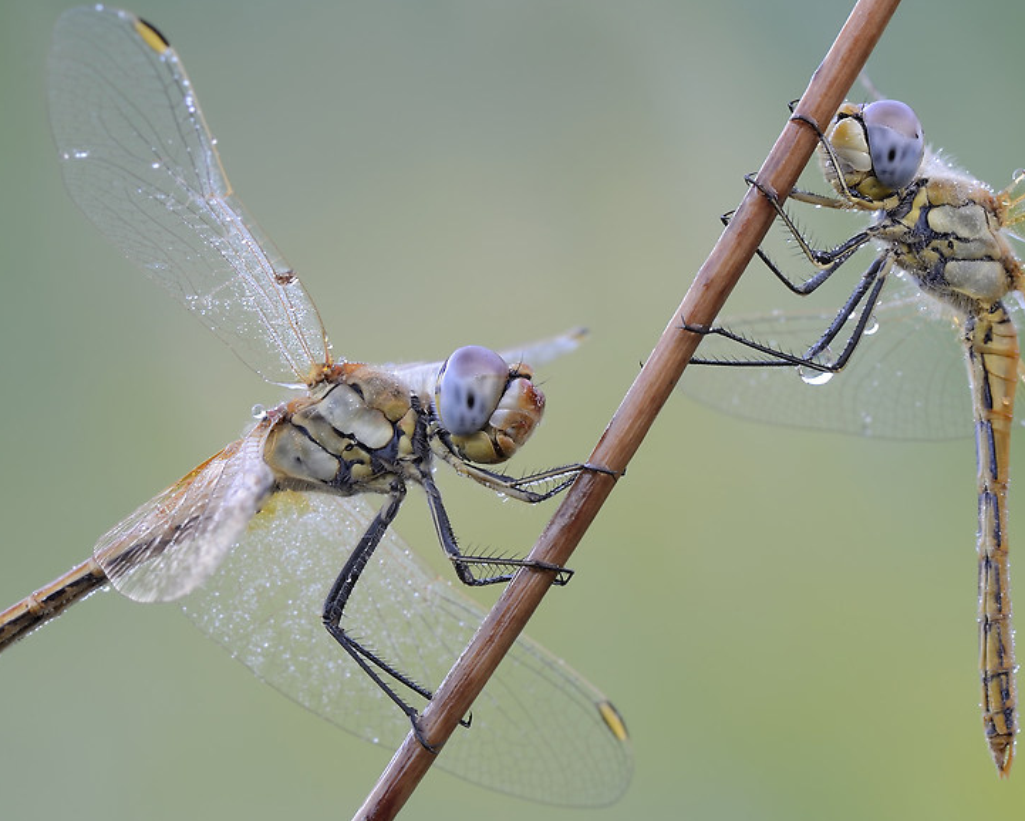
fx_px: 7457
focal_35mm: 246
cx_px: 653
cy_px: 361
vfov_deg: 6.3
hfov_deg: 7.9
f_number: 16
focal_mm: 105
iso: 100
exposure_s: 1/3
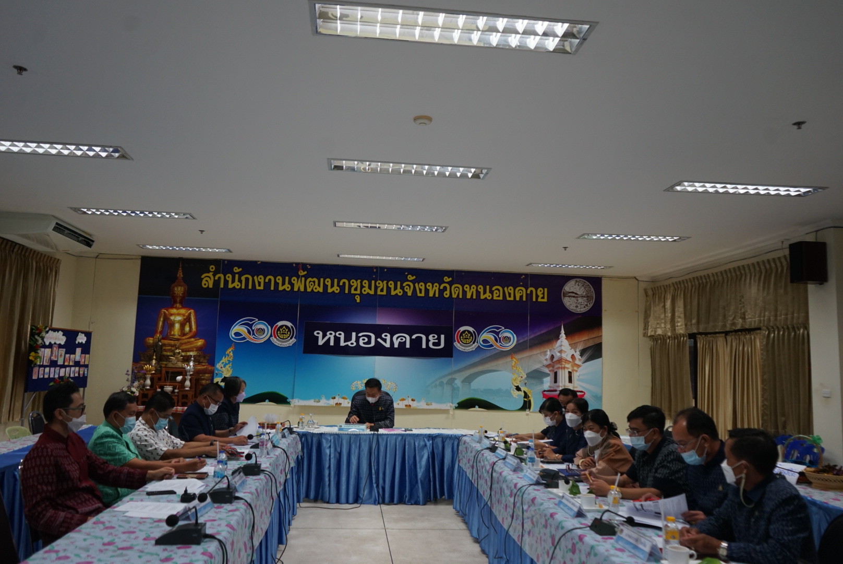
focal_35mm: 28
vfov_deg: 46.5
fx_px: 656
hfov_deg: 65.4
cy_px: 282
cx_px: 422
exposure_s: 1/160
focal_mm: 28
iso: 800
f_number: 4
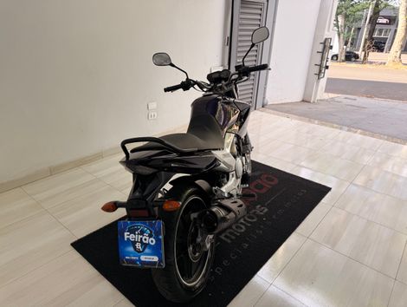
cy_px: 154
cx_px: 204
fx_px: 283
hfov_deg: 71.5
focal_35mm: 24
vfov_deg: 56.9
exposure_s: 1/207
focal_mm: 6.76
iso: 64
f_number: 1.78
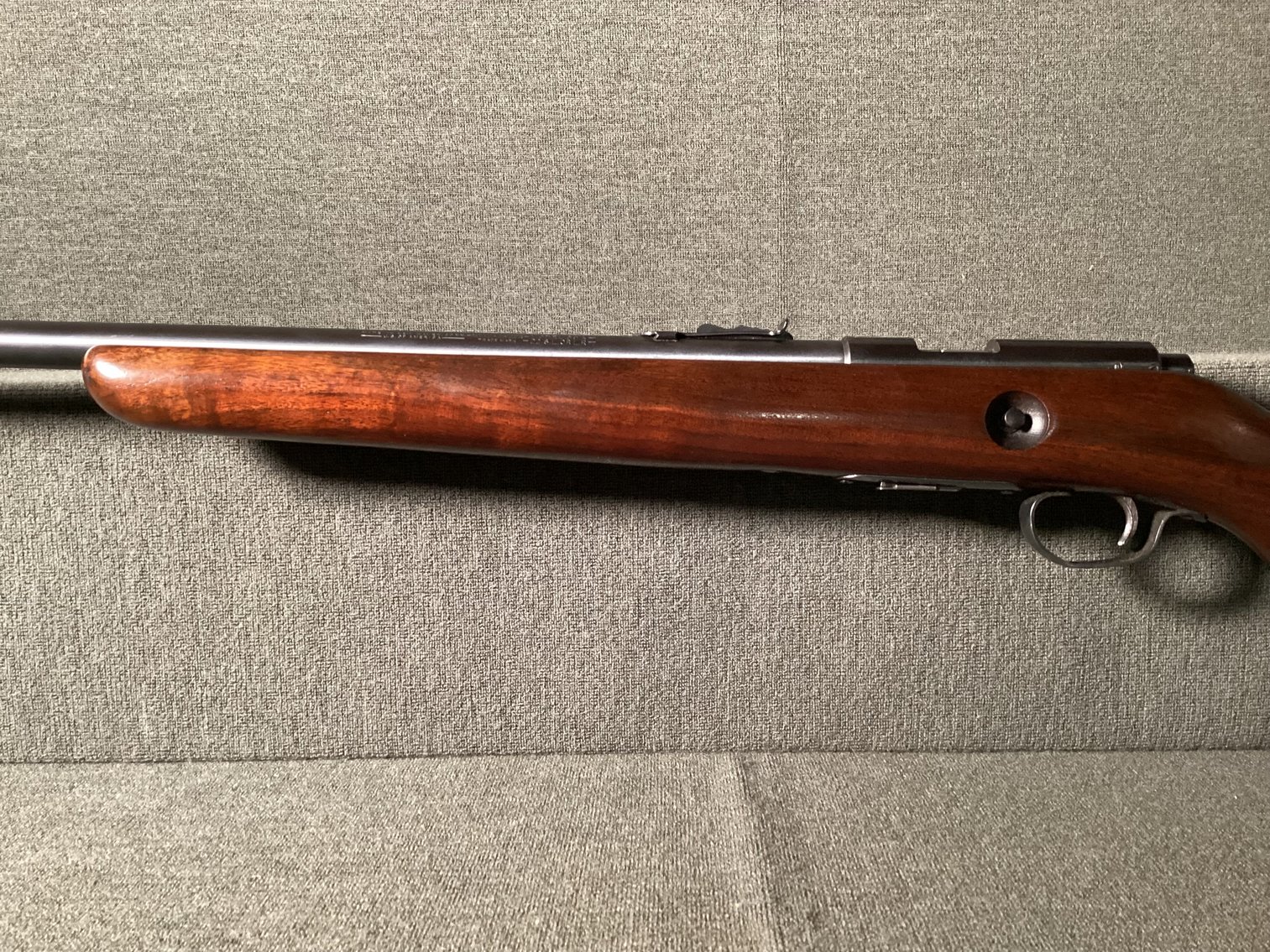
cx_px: 635
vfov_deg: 45.4
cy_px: 476
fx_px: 1137
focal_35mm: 31
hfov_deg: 58.3
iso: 400
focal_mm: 3.3
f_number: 2.4
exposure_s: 1/33
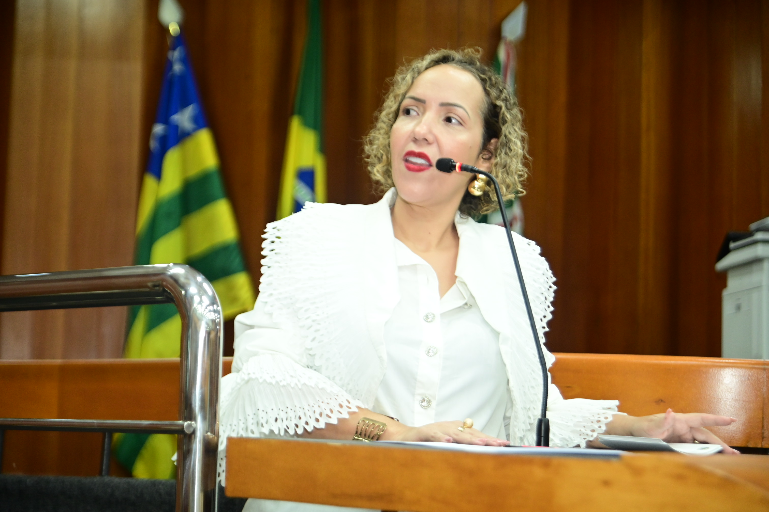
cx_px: 384
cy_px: 256
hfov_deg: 26.0
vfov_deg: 17.5
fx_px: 1666
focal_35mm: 78
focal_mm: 78
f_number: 4
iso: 2500
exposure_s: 1/100
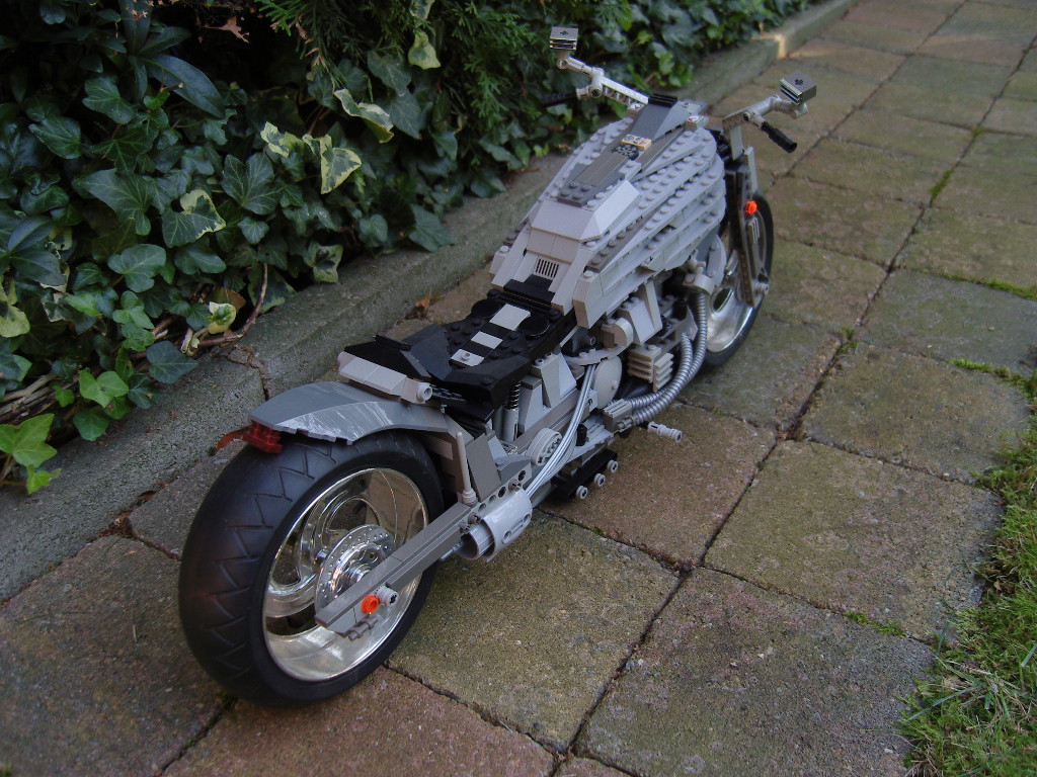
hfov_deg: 54.0
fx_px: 1019
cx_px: 518
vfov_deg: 41.8
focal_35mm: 34
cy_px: 388
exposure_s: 1/100
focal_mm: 7.3
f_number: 2.8
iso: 100
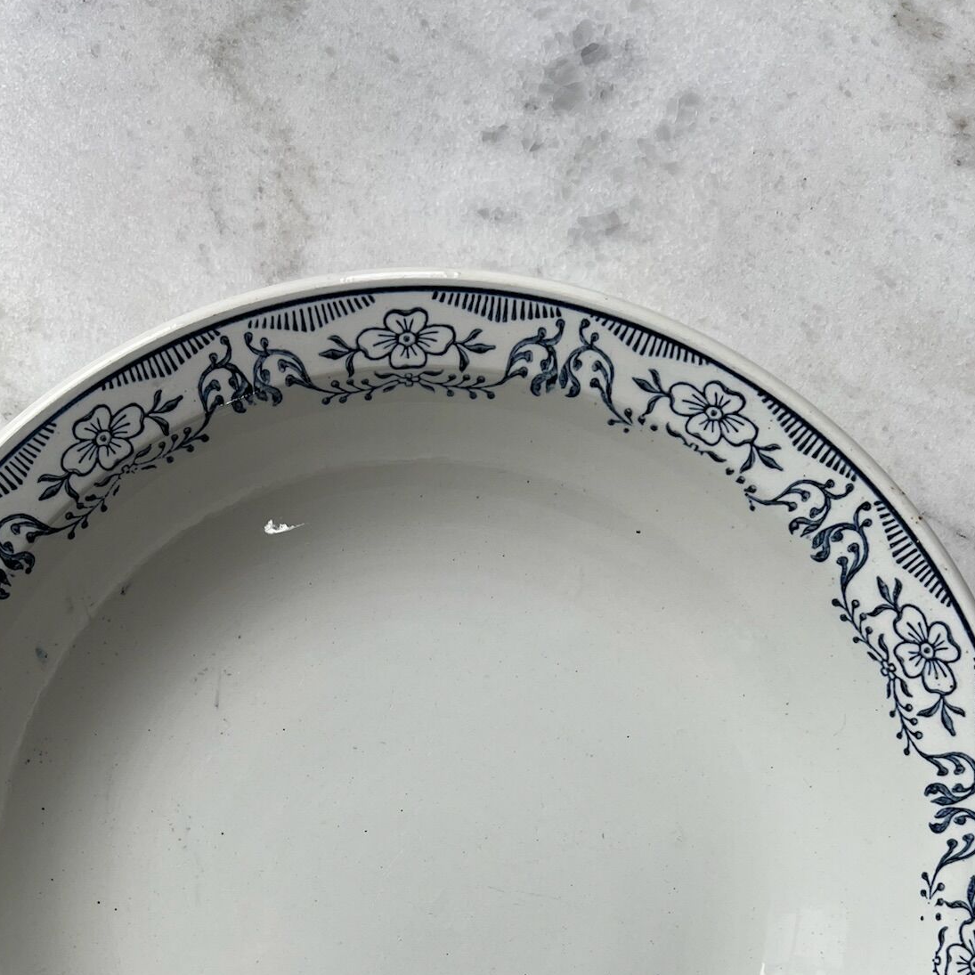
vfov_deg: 36.4
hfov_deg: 39.1
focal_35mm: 43
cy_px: 900
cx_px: 418
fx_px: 1370
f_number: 1.5
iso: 50
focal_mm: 5.7
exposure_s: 1/632
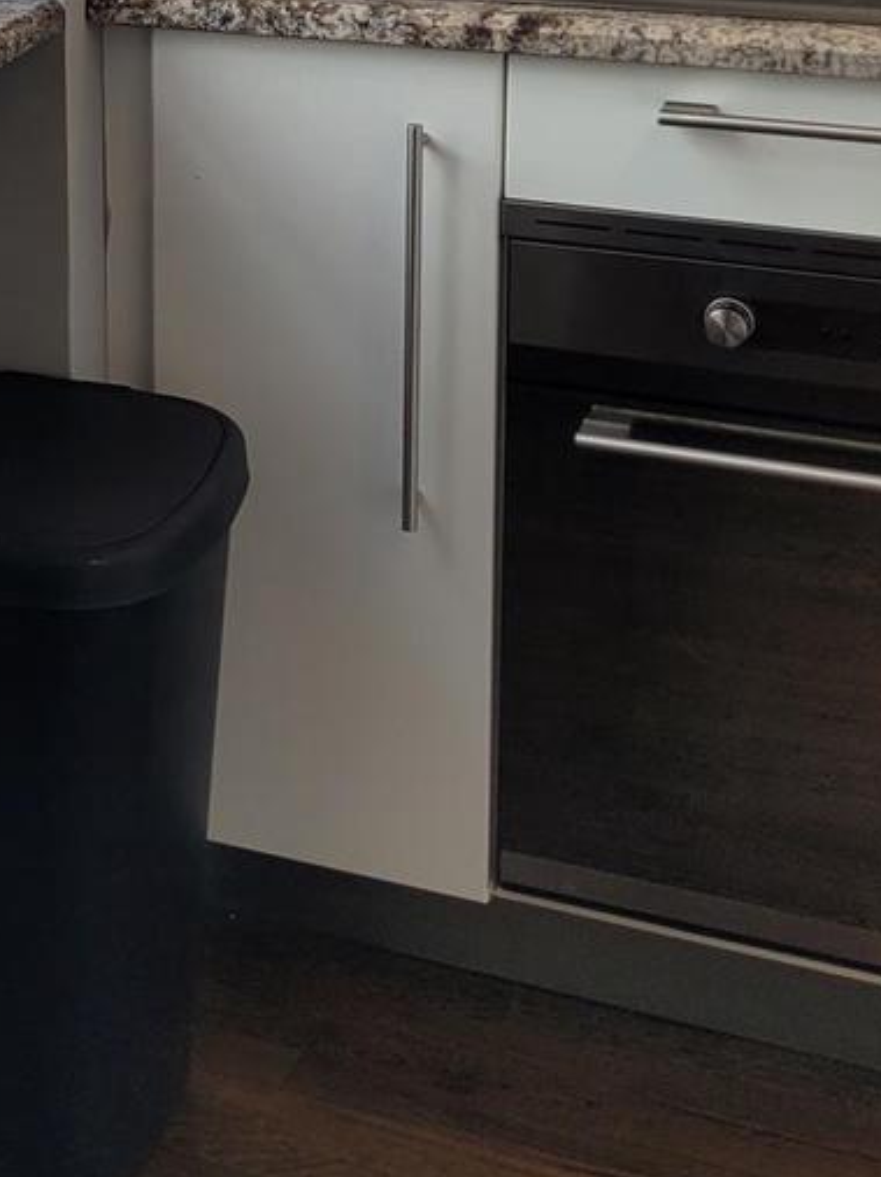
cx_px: -372
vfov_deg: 23.4
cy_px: -81
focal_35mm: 79
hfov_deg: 17.1
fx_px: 2683
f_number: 1.8
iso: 40
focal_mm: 5.4
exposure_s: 1/166
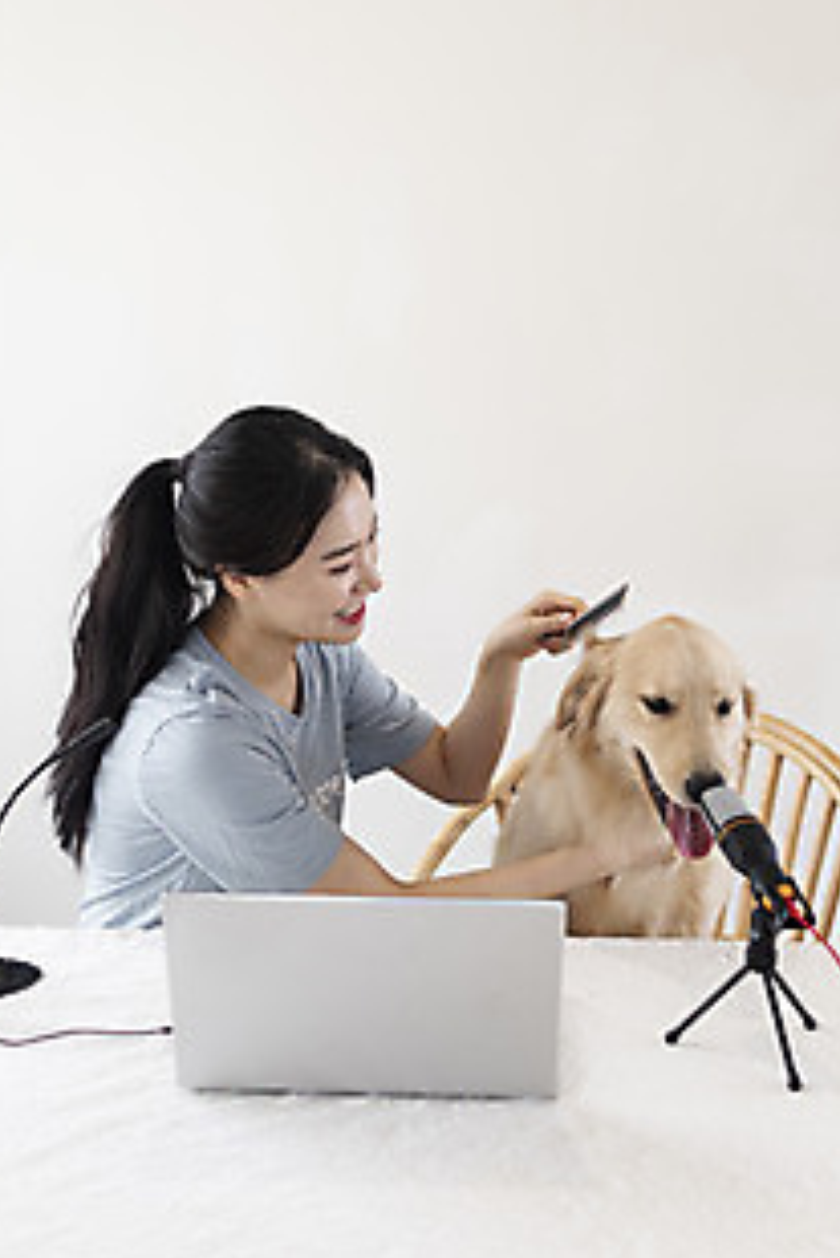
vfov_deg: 34.4
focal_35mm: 58
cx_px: 448
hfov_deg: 23.4
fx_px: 2028
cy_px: 564
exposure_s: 1/400
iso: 250
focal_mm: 30
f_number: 2
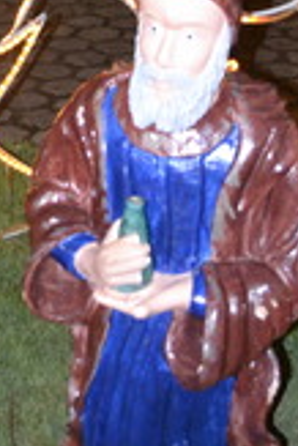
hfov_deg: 15.0
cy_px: -37
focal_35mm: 91
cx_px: 66
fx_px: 1127
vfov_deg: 21.3
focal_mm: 20
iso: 3200
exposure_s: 1/60
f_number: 3.8
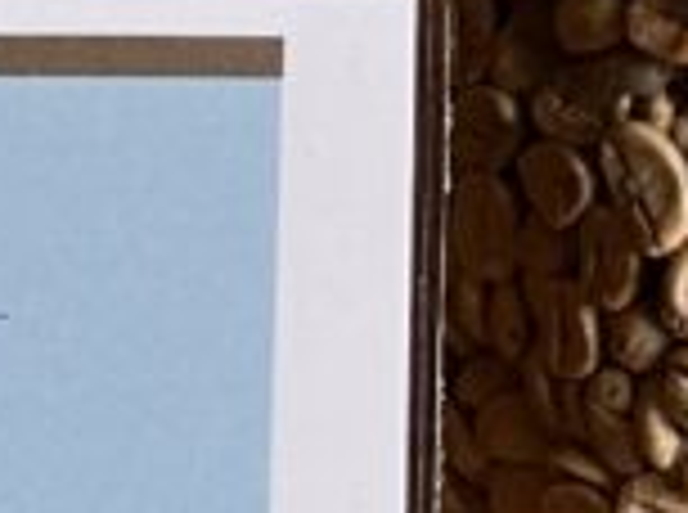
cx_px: 441
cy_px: 14
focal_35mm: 188
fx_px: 3728
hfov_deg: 10.5
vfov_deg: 7.8
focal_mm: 3.99
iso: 100
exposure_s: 1/50
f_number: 1.8
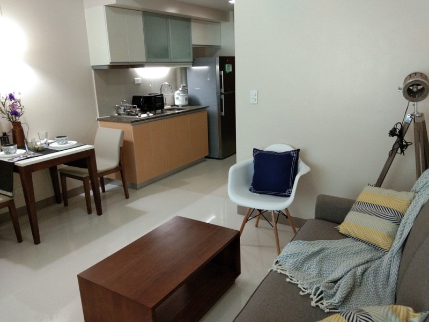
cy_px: 161
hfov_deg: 58.4
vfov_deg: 45.4
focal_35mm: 31
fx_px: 384
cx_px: 214
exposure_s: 1/25
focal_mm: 3.69
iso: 320
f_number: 2.2
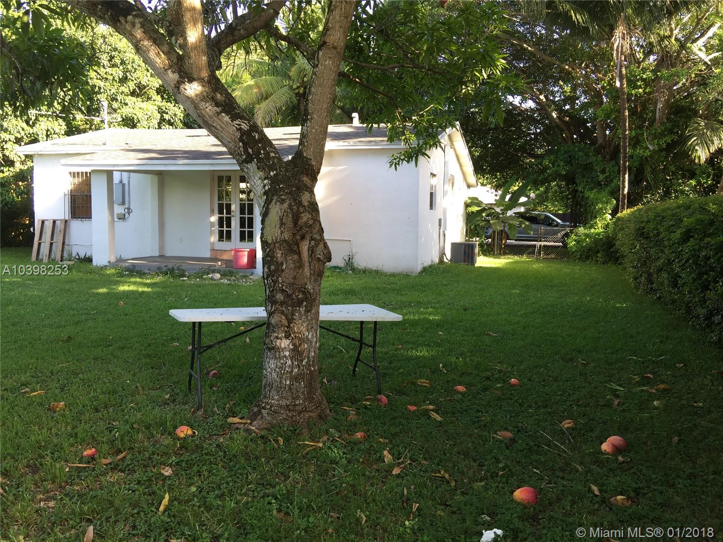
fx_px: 606
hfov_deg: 61.7
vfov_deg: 48.2
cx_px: 362
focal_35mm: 29
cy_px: 271
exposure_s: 1/120
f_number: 2.2
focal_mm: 4.15
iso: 32
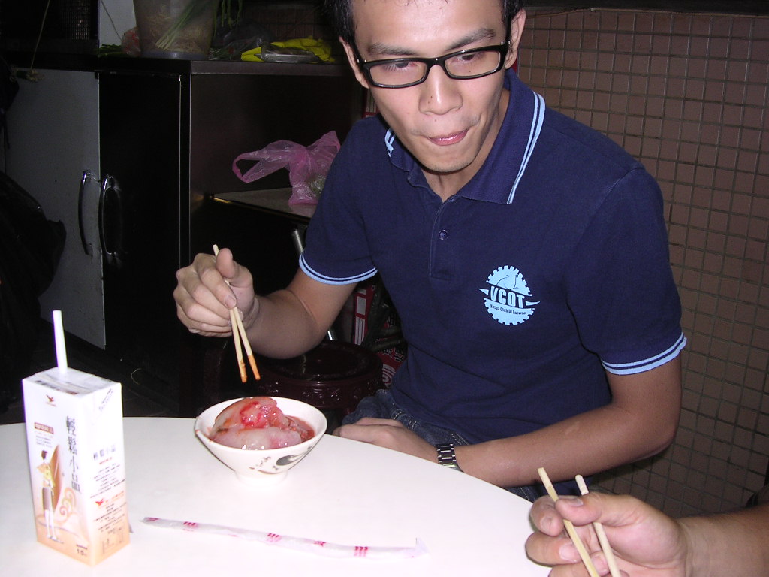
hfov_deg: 49.0
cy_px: 288
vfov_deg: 37.7
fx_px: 844
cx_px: 384
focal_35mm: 38
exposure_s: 1/60.1
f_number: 2.8
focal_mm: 5.8
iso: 100
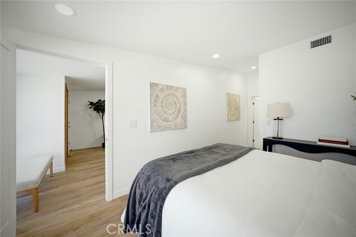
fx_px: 119
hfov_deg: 112.6
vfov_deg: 89.9
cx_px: 178
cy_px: 118
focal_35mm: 12
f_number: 5.6
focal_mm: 12
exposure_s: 1/2500
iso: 1000
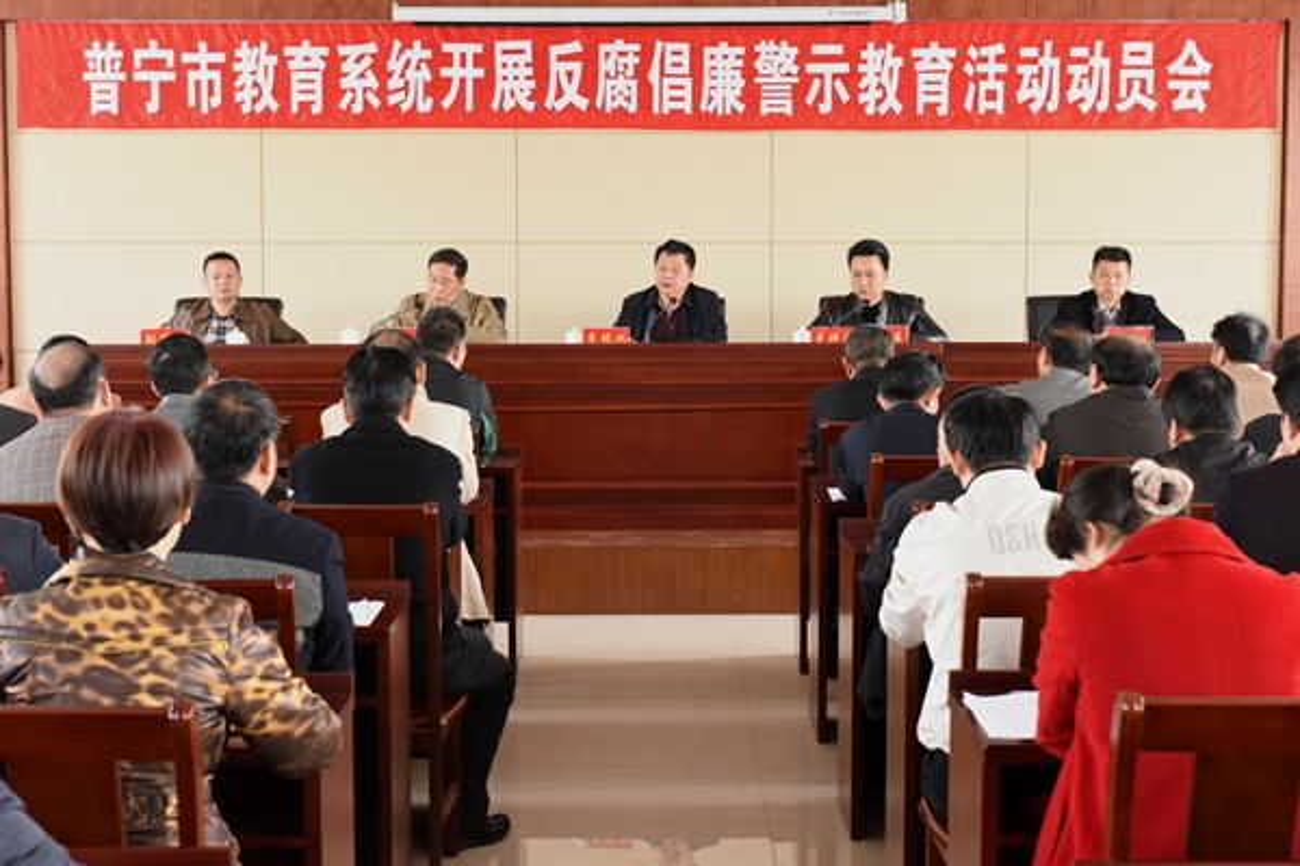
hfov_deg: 32.4
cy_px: 433
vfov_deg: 21.9
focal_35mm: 62
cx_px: 650
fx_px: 2239
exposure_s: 1/80
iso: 2500
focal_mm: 62
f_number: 6.3
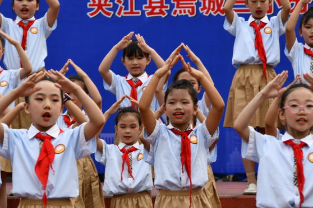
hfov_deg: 8.5
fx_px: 2104
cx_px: 131
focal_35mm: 242
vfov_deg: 5.7
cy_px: 94
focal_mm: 120
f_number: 6.3
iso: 100
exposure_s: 1/160
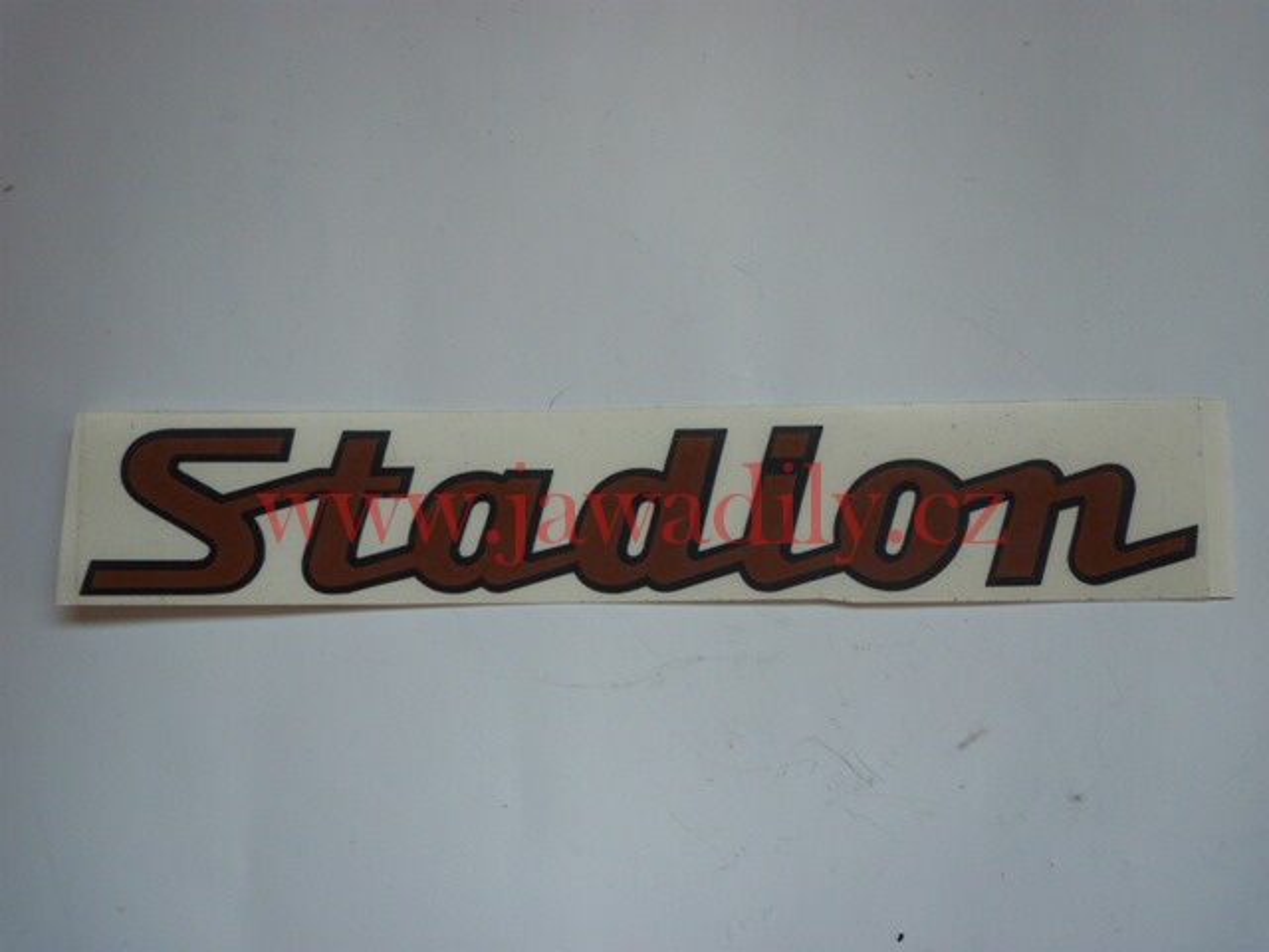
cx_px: 634
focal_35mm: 34
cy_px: 476
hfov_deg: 54.0
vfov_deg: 41.8
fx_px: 1246
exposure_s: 1/30
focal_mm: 5.7
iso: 100
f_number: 2.9
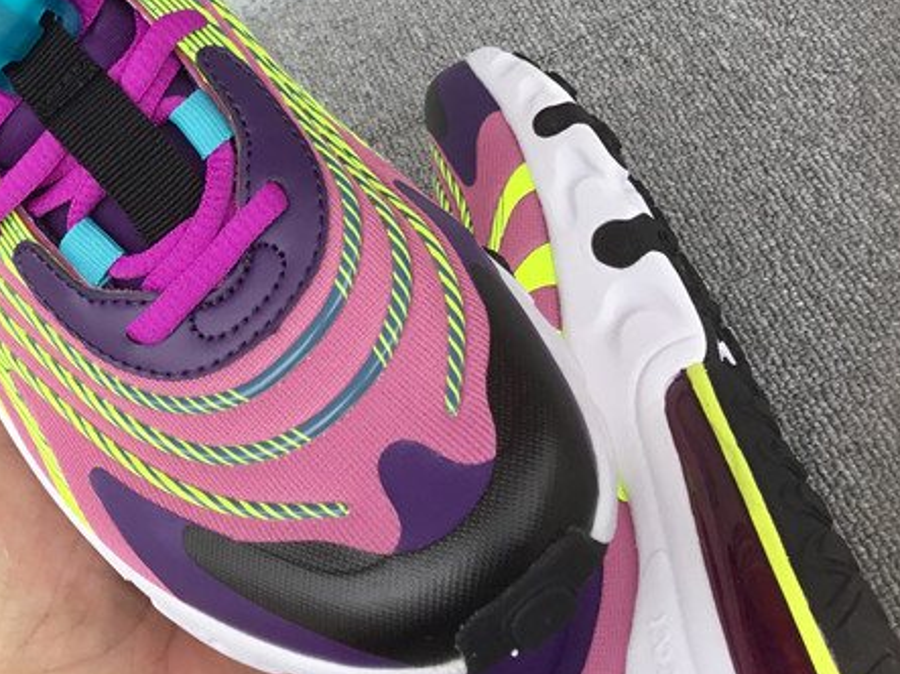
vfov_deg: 22.8
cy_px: 82
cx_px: 59
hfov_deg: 29.2
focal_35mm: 63
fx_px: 1638
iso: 25
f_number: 2.4
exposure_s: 1/150
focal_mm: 3.3
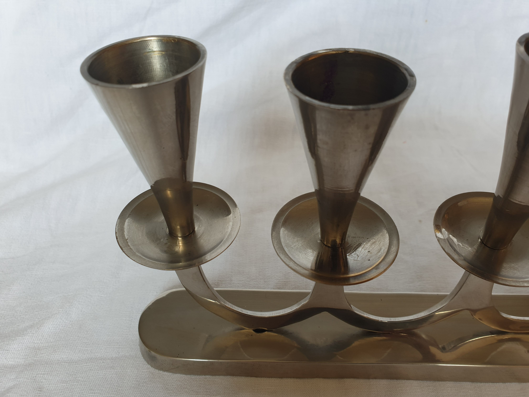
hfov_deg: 67.3
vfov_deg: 53.1
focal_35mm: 26
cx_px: 264
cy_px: 198
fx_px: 397
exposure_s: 1/100
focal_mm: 4.3
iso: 64
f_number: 2.4
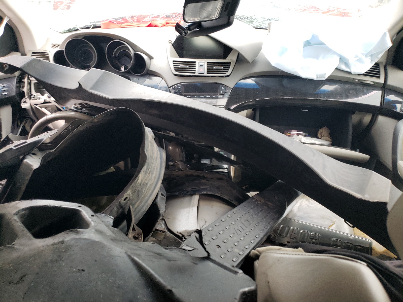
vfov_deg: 53.1
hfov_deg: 67.3
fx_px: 303
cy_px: 151
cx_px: 202
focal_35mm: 26
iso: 171
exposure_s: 1/60.2
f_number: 1.5
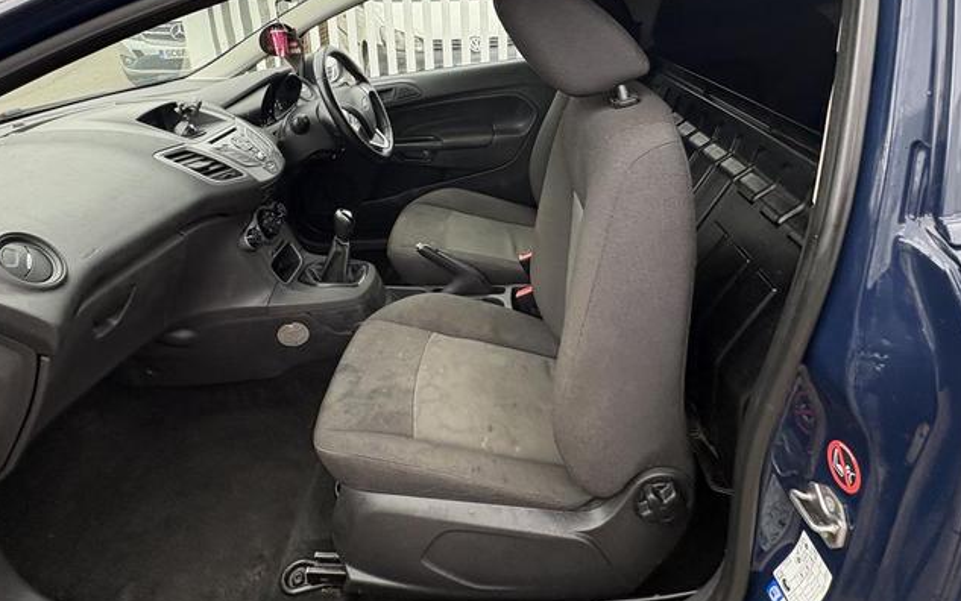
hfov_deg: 82.3
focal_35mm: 21
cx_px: 492
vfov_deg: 54.6
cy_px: 149
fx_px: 550
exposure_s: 1/137
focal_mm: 2.22
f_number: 2.2
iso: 100
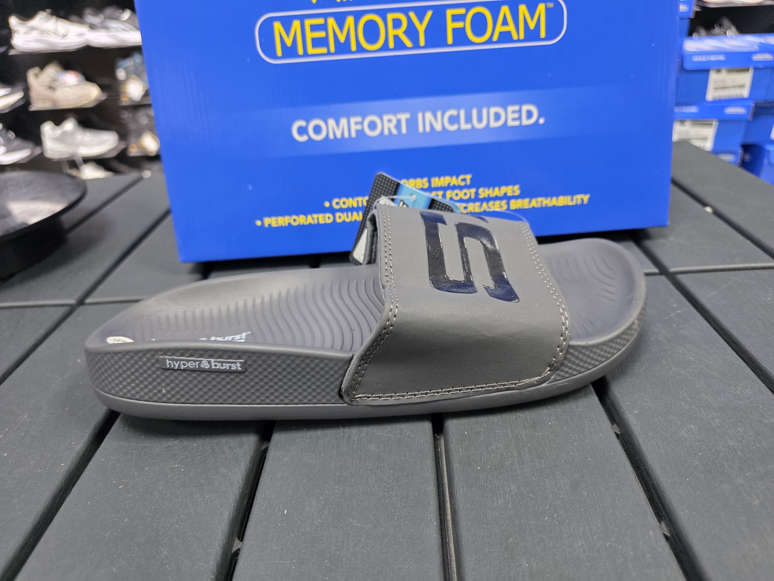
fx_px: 514
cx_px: 387
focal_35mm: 23
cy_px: 290
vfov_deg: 58.9
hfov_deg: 73.9
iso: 320
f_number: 1.7
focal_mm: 6.3
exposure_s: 1/100
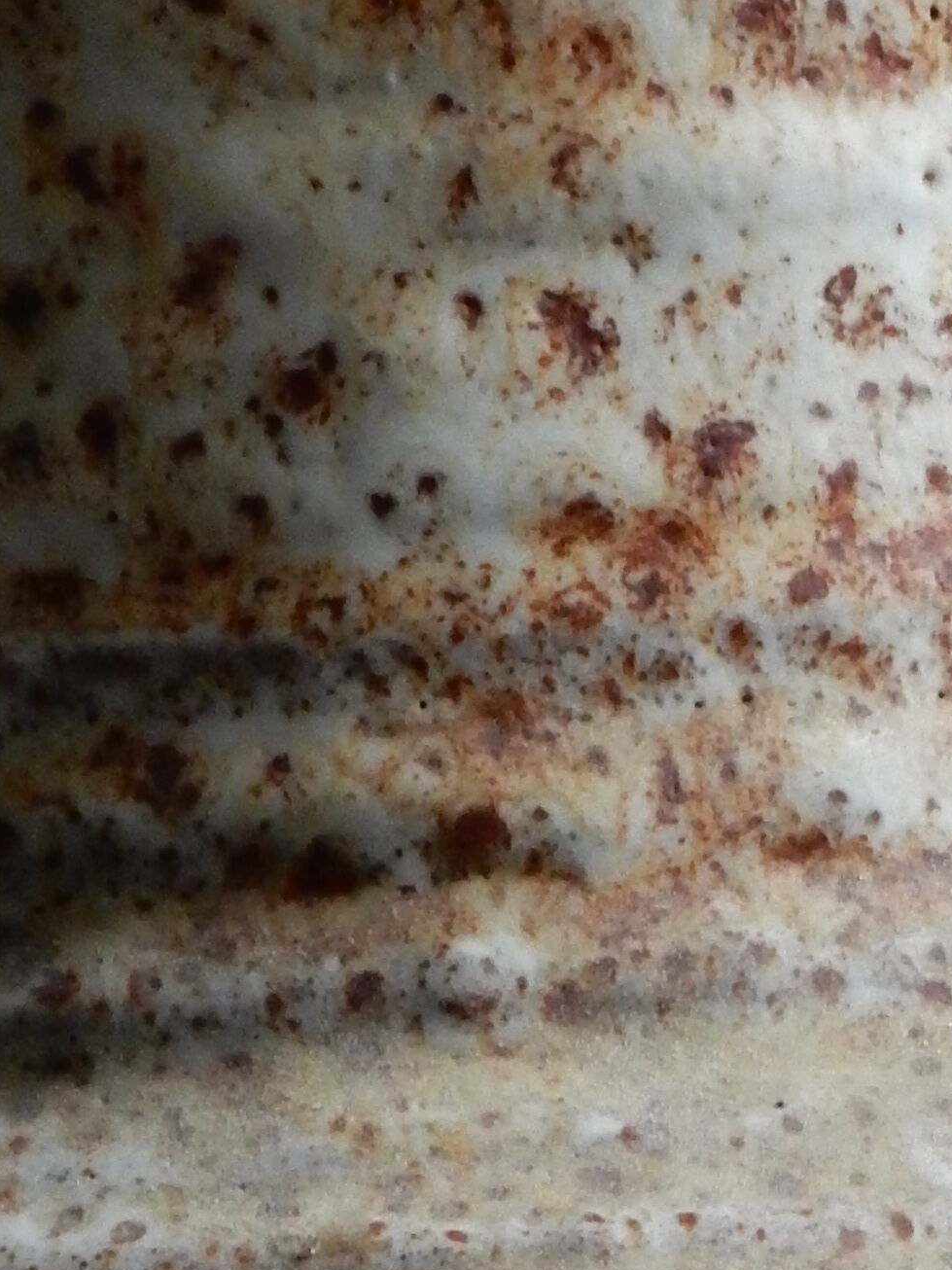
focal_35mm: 681
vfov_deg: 2.9
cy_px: 1897
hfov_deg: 2.2
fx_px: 24980
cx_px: 1288
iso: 400
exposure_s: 1/20
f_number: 6.3
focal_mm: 34.5
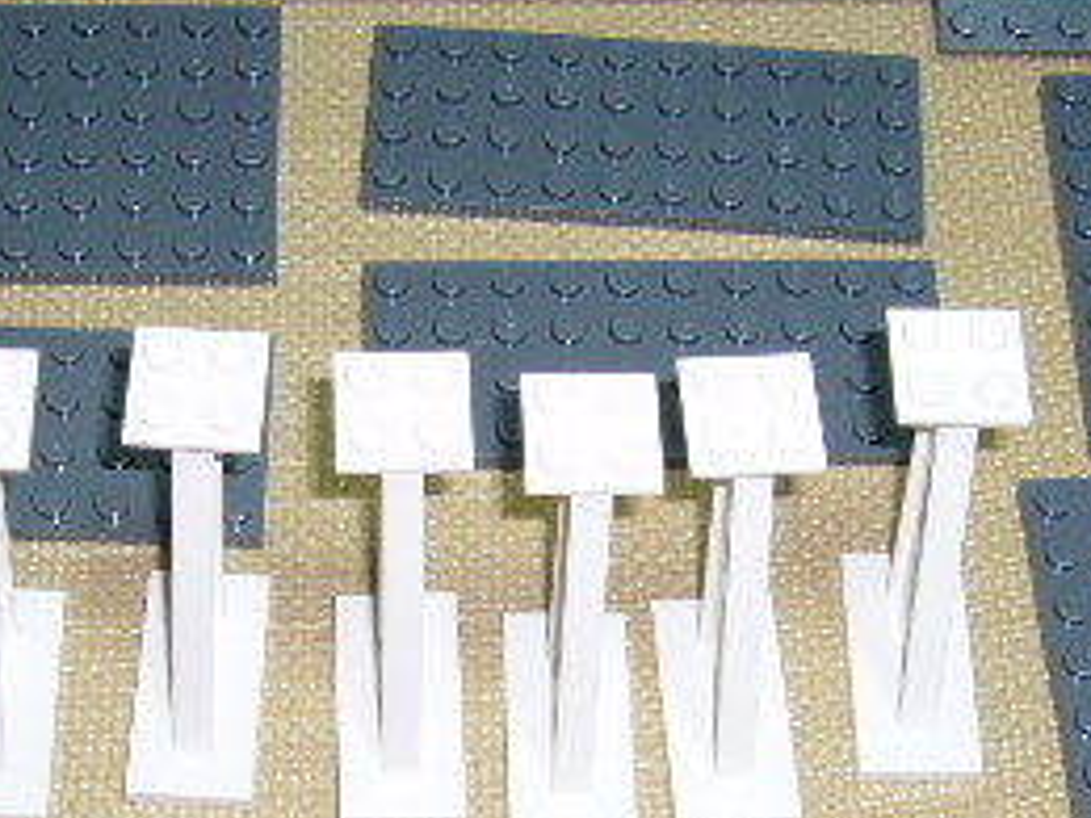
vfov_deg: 17.1
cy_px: 516
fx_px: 2710
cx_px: 420
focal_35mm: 86
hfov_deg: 22.7
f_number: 2.8
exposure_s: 1/8
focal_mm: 5.8
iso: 80
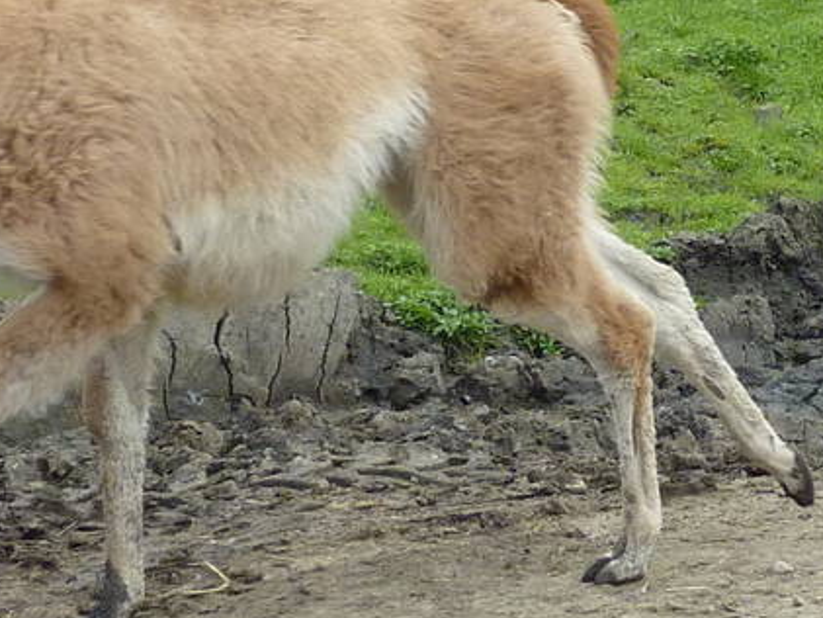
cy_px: -205
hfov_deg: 11.3
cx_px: 970
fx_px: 4067
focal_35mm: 171
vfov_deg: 8.6
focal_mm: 7.3
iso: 200
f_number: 3.7
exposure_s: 1/500
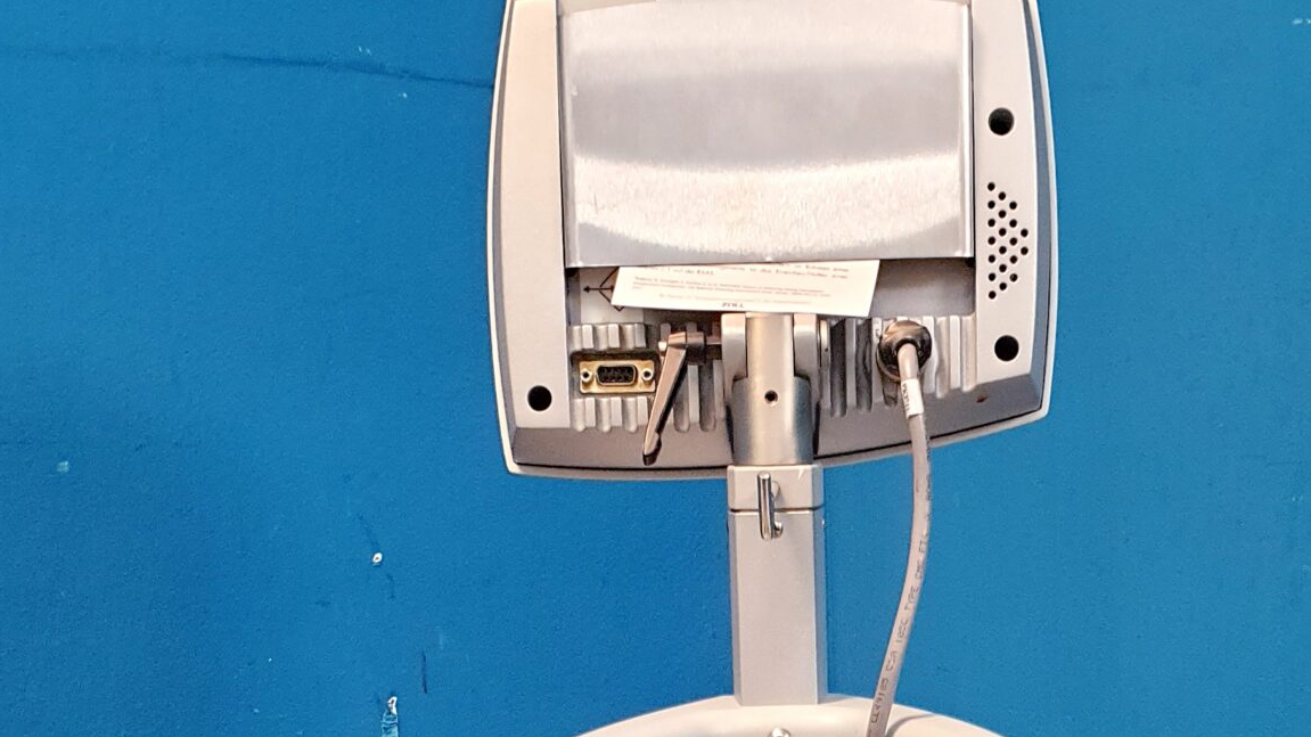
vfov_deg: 17.6
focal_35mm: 63
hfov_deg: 33.2
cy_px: 1022
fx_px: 2190
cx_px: 789
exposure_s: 1/50
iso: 400
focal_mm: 4.3
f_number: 2.4
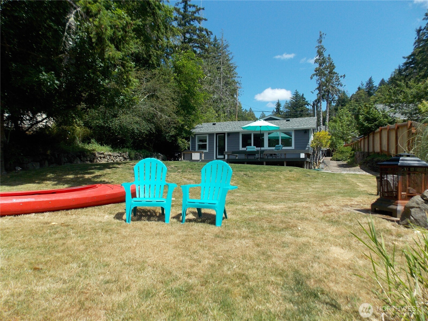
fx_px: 284
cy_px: 160
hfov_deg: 73.9
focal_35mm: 23
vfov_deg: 58.9
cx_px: 214
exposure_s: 1/800
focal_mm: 4
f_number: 3.1
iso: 80
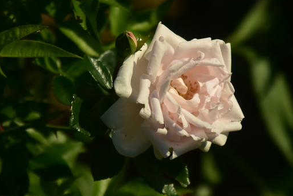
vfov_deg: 3.9
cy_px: 89
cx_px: 171
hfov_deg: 5.8
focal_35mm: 353
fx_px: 2875
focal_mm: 200
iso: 640
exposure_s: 1/8000
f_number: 6
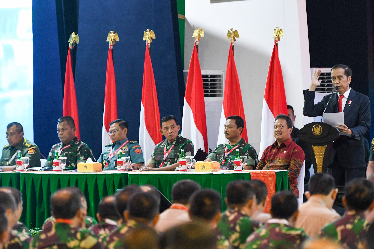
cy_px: 124
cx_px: 187
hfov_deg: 8.3
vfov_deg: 5.6
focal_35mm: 248
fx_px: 2571
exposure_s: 1/160
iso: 1600
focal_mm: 165
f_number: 2.8
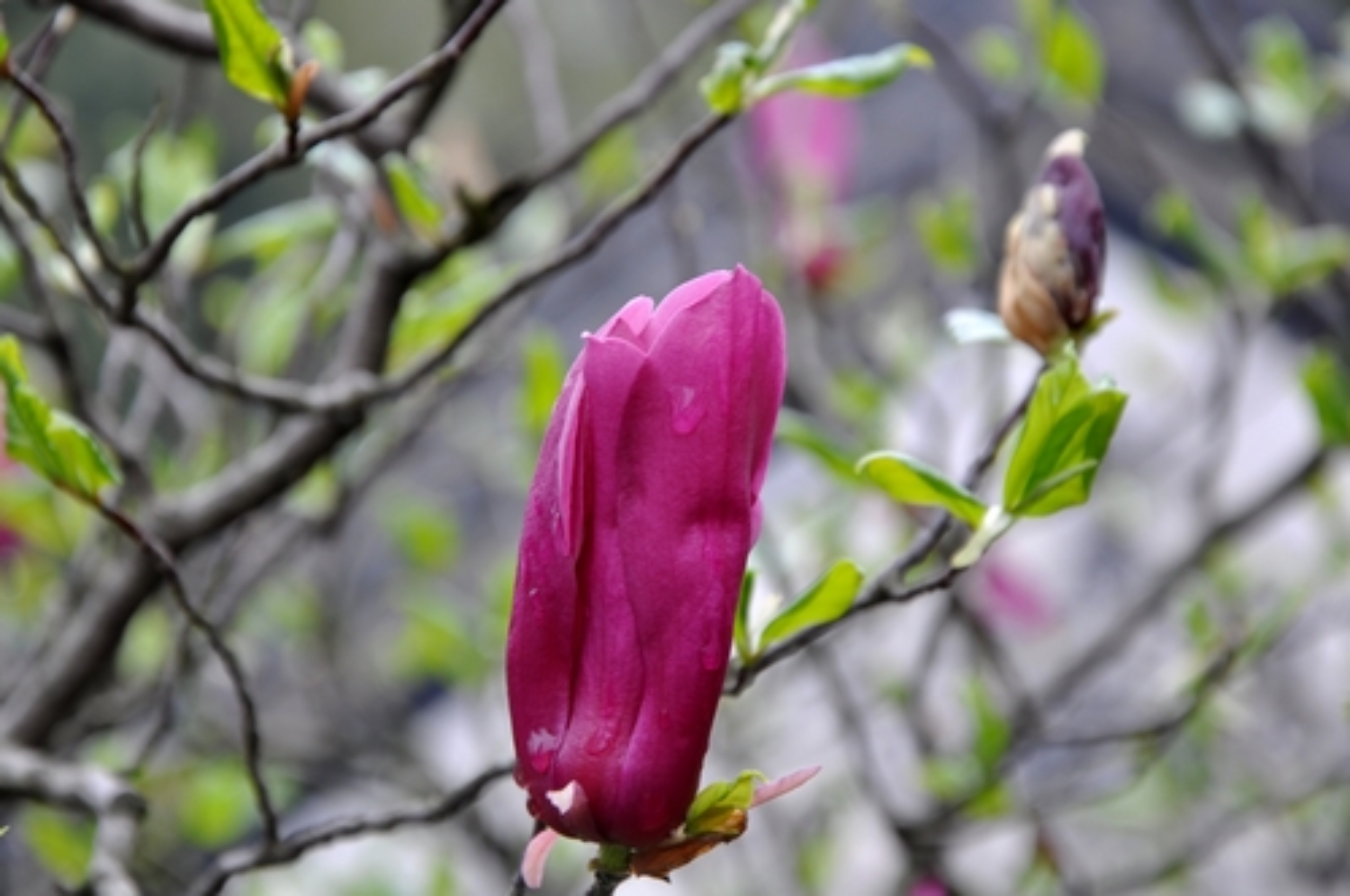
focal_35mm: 158
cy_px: 448
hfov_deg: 13.1
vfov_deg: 8.7
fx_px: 5899
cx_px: 675
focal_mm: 105
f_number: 8
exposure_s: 1/25
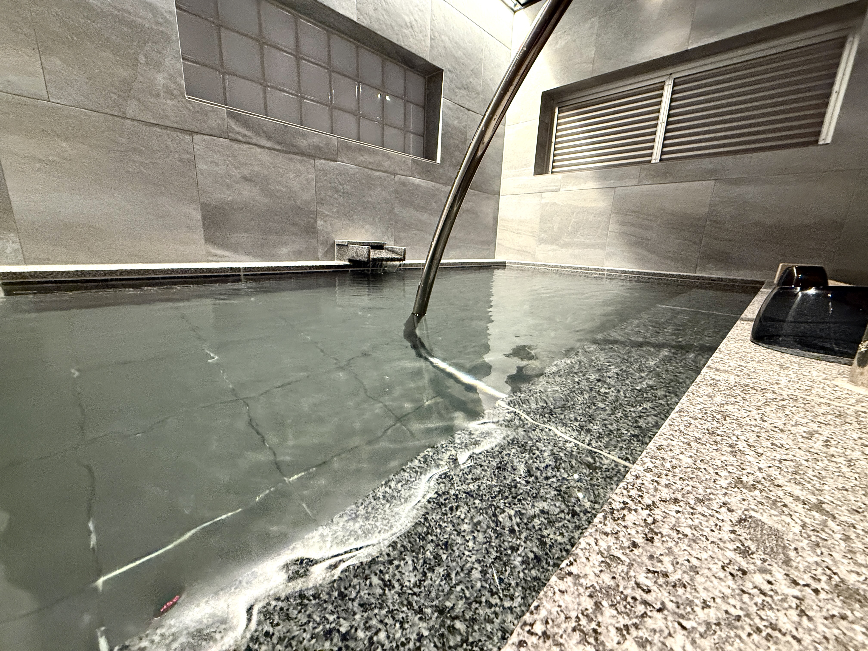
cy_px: 326
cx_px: 434
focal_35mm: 14
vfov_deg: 85.7
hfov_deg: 102.1
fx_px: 351
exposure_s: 1/60
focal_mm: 2.22
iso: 640
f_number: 2.2
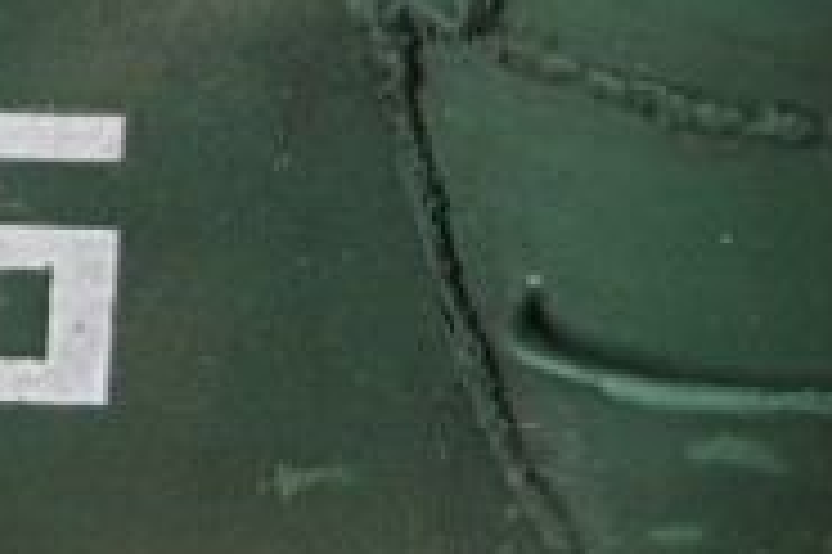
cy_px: 277
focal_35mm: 193
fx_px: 4456
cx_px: -405
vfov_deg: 7.1
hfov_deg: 10.3
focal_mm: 7.4
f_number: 2.8
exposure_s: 1/30
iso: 64
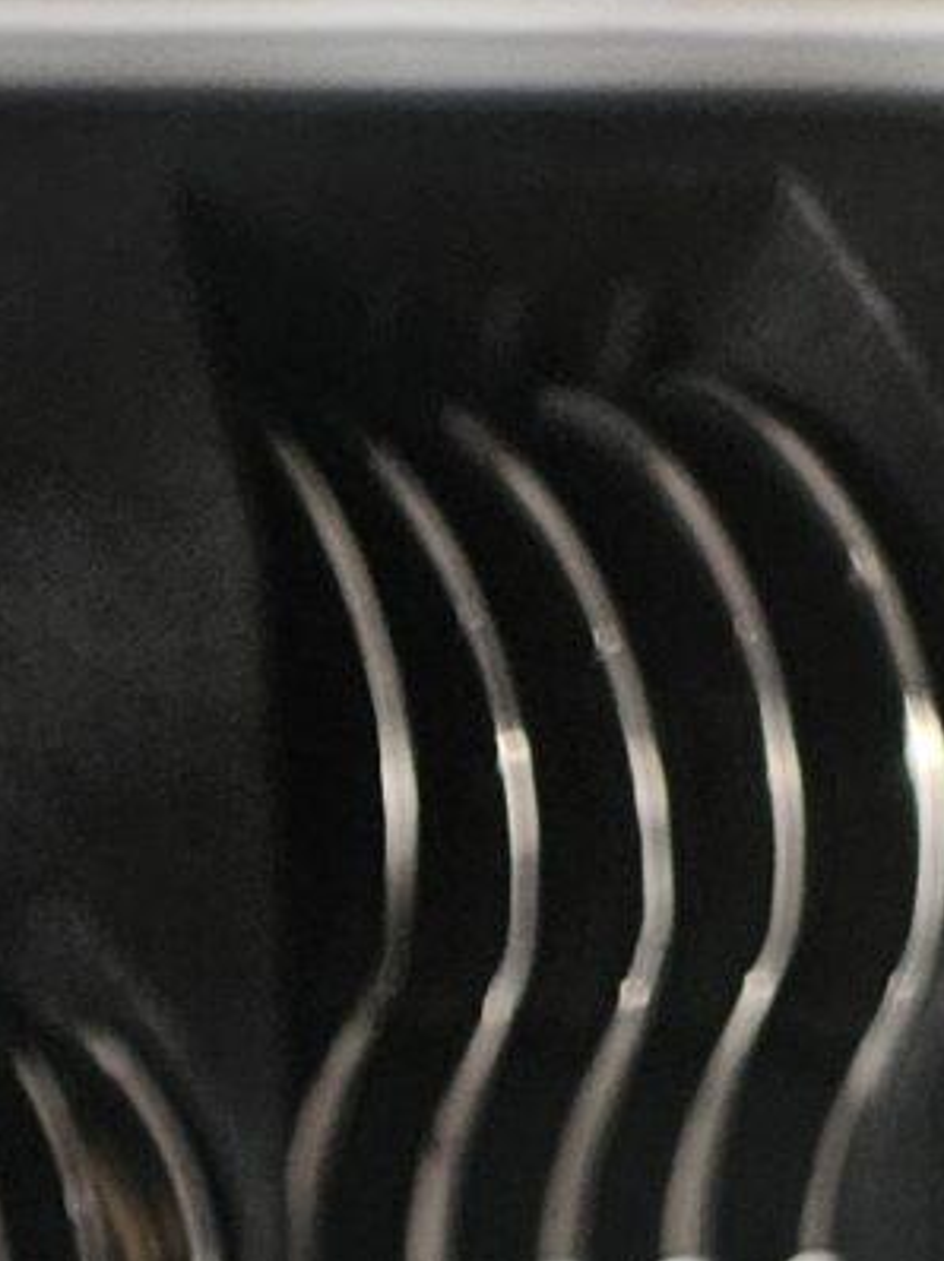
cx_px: -1229
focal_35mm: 148
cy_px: 3916
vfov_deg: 9.8
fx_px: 5387
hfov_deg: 9.1
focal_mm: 5.4
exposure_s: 1/207
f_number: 1.8
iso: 125
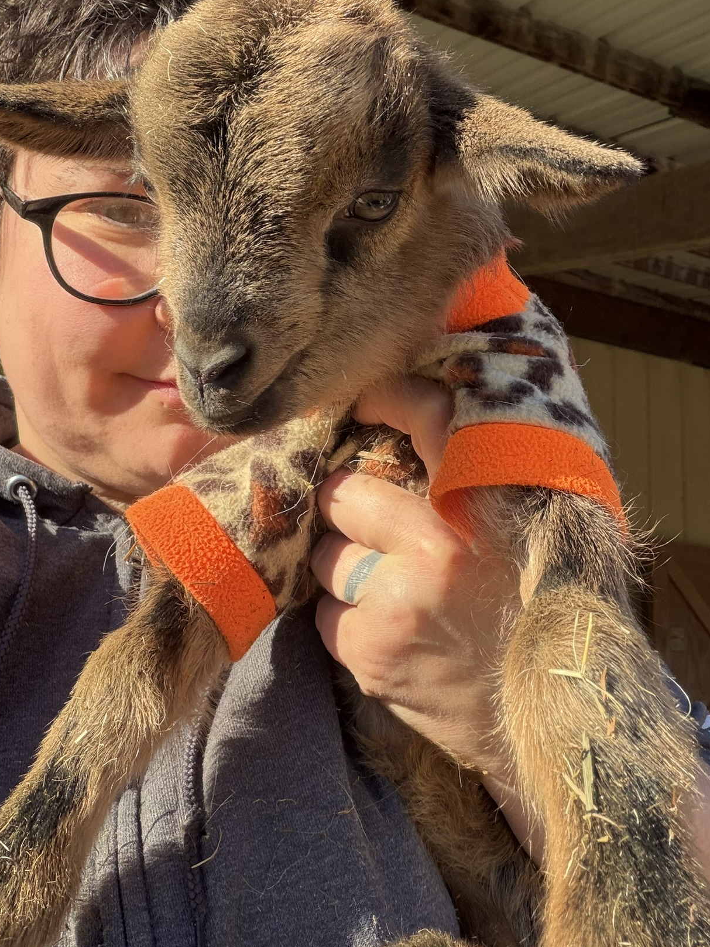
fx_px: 1039
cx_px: 431
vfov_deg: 48.6
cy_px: 369
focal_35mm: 38
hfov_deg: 37.6
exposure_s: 1/431
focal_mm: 2.71
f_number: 1.9
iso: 32
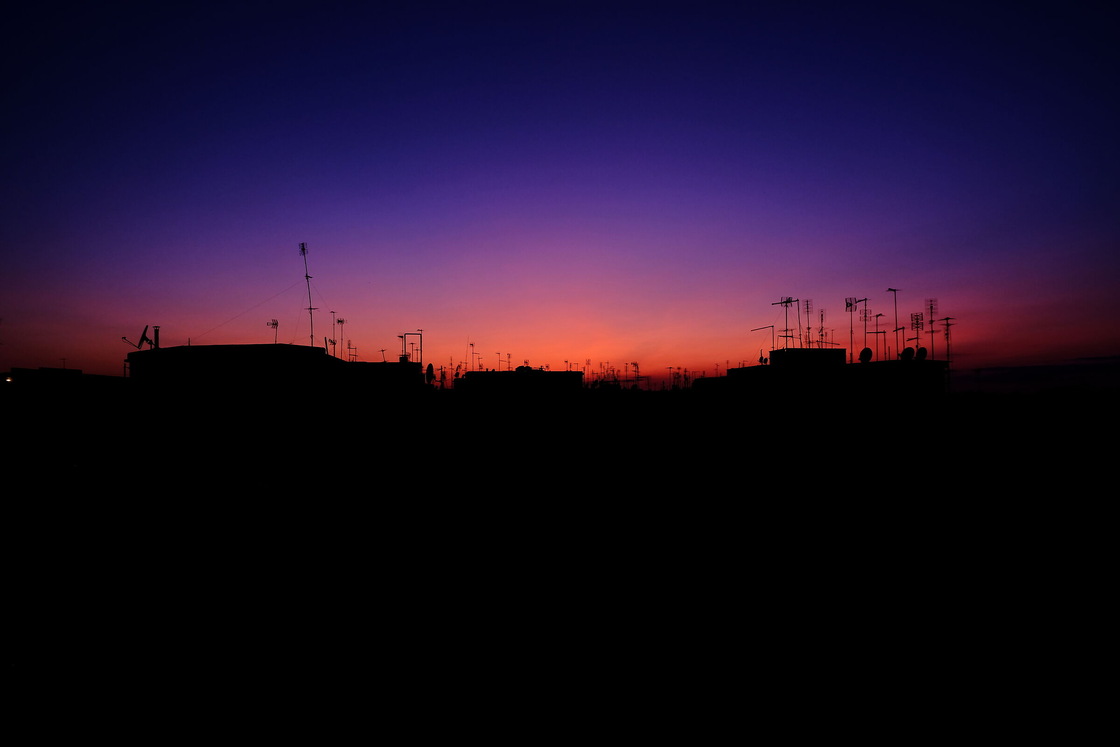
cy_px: 374
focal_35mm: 27
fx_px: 840
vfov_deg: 47.9
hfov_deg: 67.4
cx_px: 560
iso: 500
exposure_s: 1/125
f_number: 4
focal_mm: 18
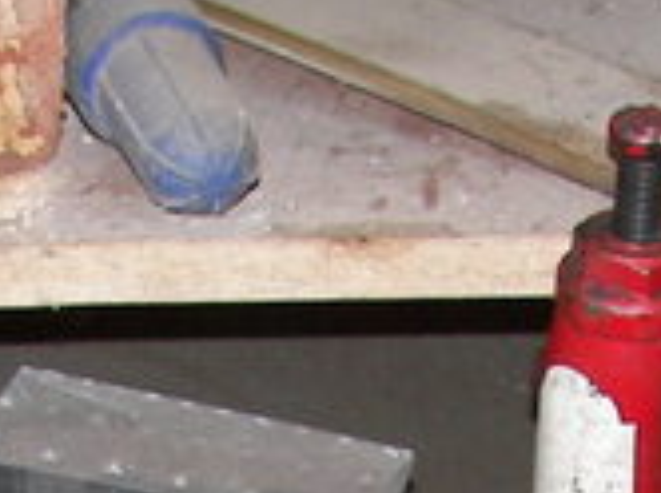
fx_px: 3318
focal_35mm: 174
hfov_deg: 11.4
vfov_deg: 8.1
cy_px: 990
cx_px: 366
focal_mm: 6
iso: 100
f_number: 2.8
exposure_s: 1/30
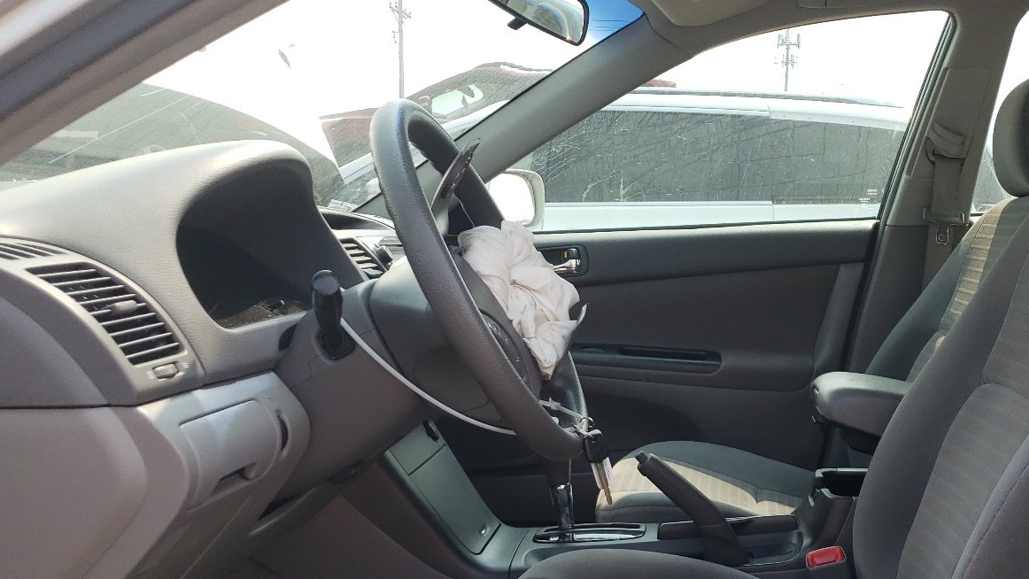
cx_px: 661
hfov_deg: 50.9
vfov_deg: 29.8
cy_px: 459
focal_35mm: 39
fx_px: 1064
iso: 50
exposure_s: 1/1000
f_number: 1.5
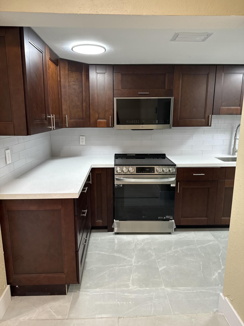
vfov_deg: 71.6
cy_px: 163
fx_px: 226
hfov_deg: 56.8
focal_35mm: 24
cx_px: 122
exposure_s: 1/60
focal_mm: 6.76
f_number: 1.78
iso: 125
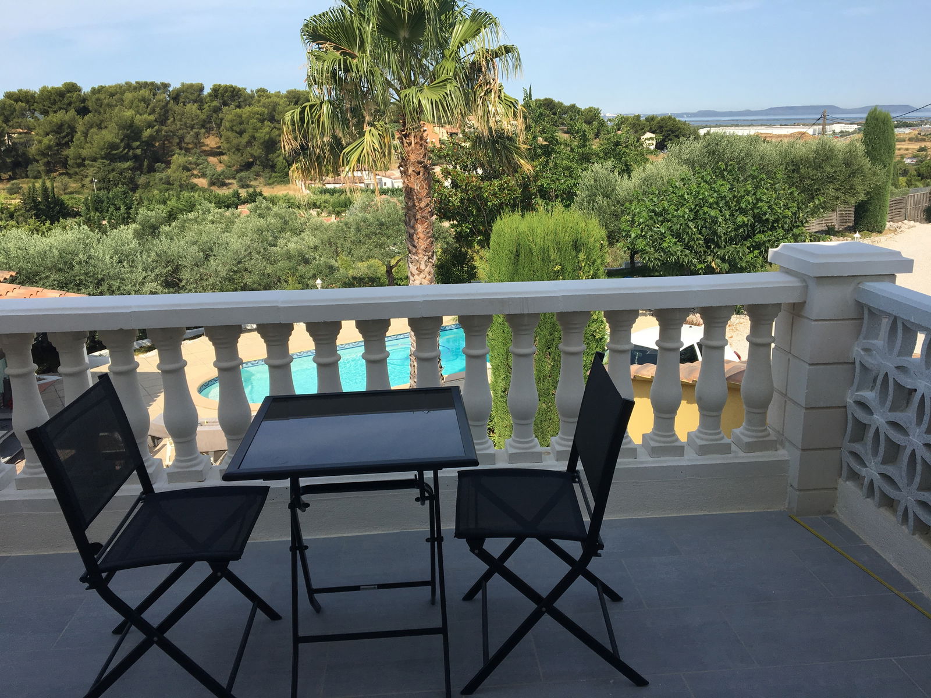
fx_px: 780
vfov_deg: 48.2
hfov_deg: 61.7
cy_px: 349
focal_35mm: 29
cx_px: 466
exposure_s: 1/1637
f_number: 2.2
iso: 25
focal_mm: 4.15
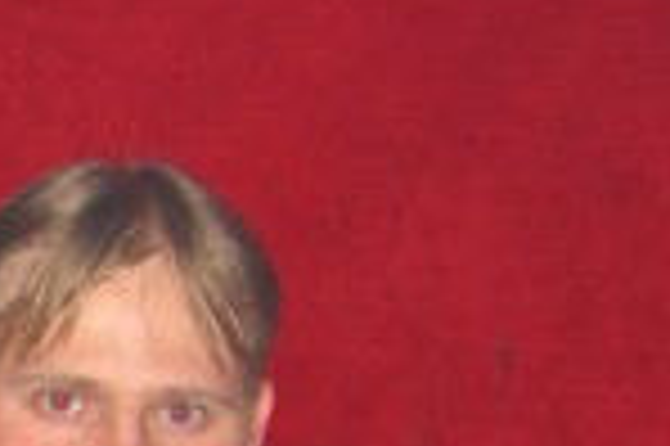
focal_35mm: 159
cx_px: -351
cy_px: 667
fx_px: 2956
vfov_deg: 8.4
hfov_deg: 12.3
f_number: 2.8
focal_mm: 7.9
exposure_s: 1/60
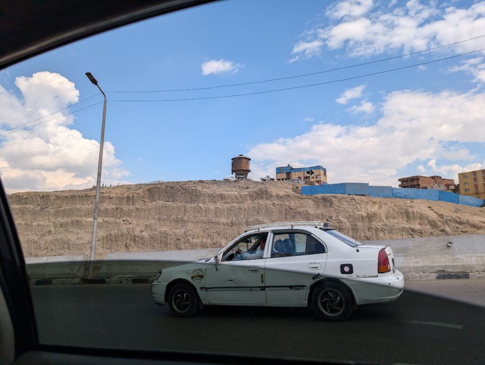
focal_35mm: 24
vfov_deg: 56.9
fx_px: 337
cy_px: 182
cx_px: 242
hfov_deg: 71.5
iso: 21
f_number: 1.68
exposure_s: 1/1290
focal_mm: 6.9
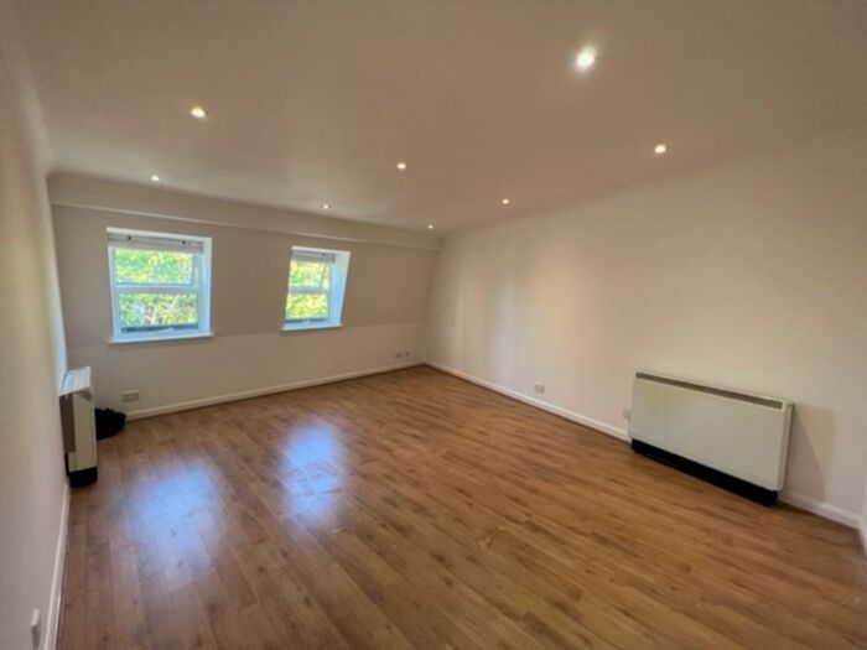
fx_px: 326
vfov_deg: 89.9
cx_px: 434
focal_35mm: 13
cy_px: 325
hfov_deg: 106.2
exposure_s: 1/99
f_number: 1.8
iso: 100
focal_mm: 1.57
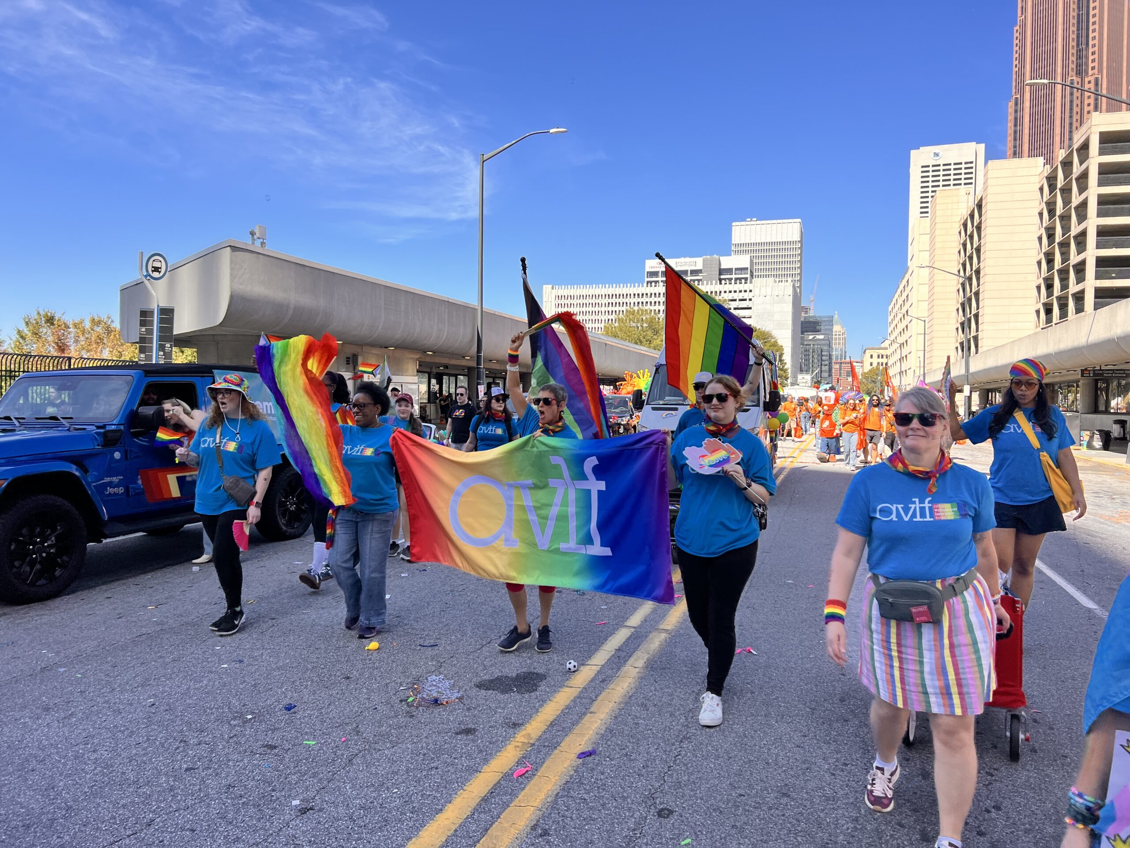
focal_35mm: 26
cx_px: 565
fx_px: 849
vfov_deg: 53.1
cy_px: 424
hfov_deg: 67.3
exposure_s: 1/2165
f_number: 1.5
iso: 50
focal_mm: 5.7
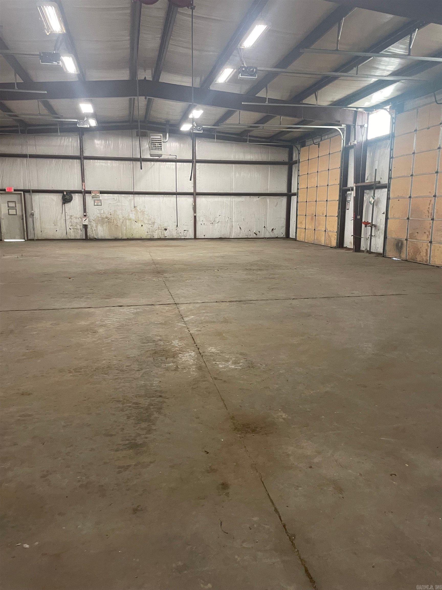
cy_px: 295
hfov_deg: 53.1
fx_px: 443
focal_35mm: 26
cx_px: 221
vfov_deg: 67.3
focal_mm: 4.2
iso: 250
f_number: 1.6
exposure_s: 1/60
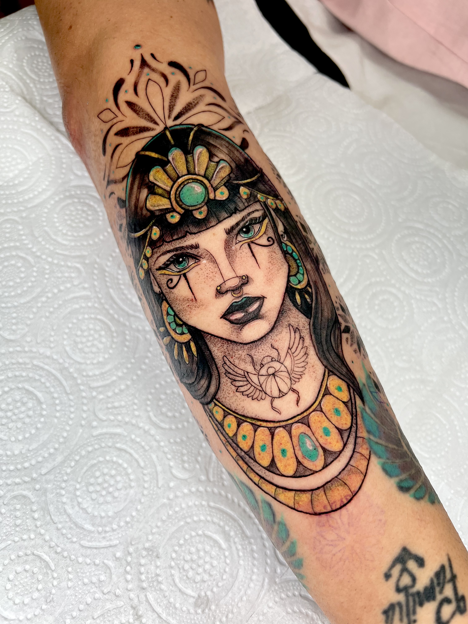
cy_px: 312
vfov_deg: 67.3
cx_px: 234
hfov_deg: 53.1
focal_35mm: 26
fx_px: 469
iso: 80
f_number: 1.5
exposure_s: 1/121
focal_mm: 5.7
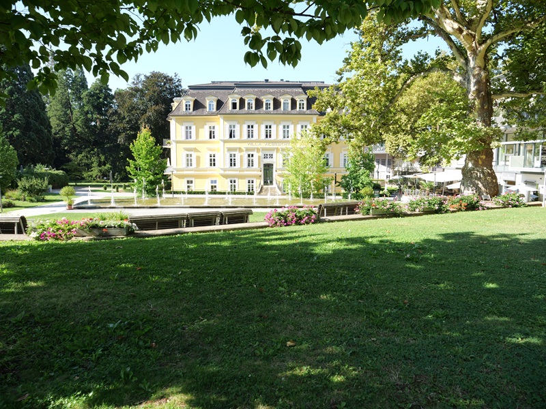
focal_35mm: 24
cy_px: 204
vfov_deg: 56.8
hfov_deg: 71.6
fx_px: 379
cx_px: 273
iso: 100
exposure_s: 1/200
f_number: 4
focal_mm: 12
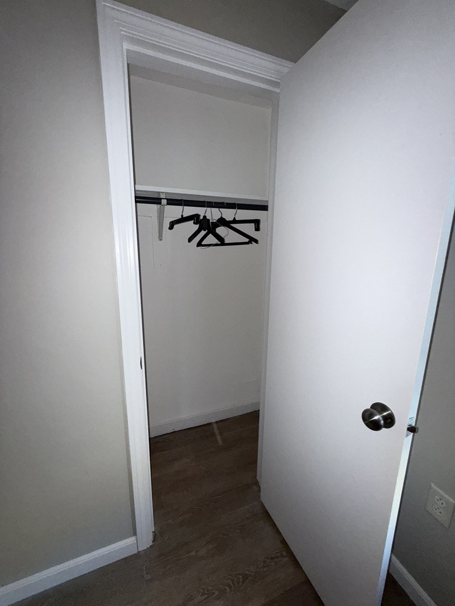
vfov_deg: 102.1
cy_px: 303
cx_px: 228
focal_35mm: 14
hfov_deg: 85.7
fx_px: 245
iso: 125
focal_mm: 2.22
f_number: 2.2
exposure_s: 1/60
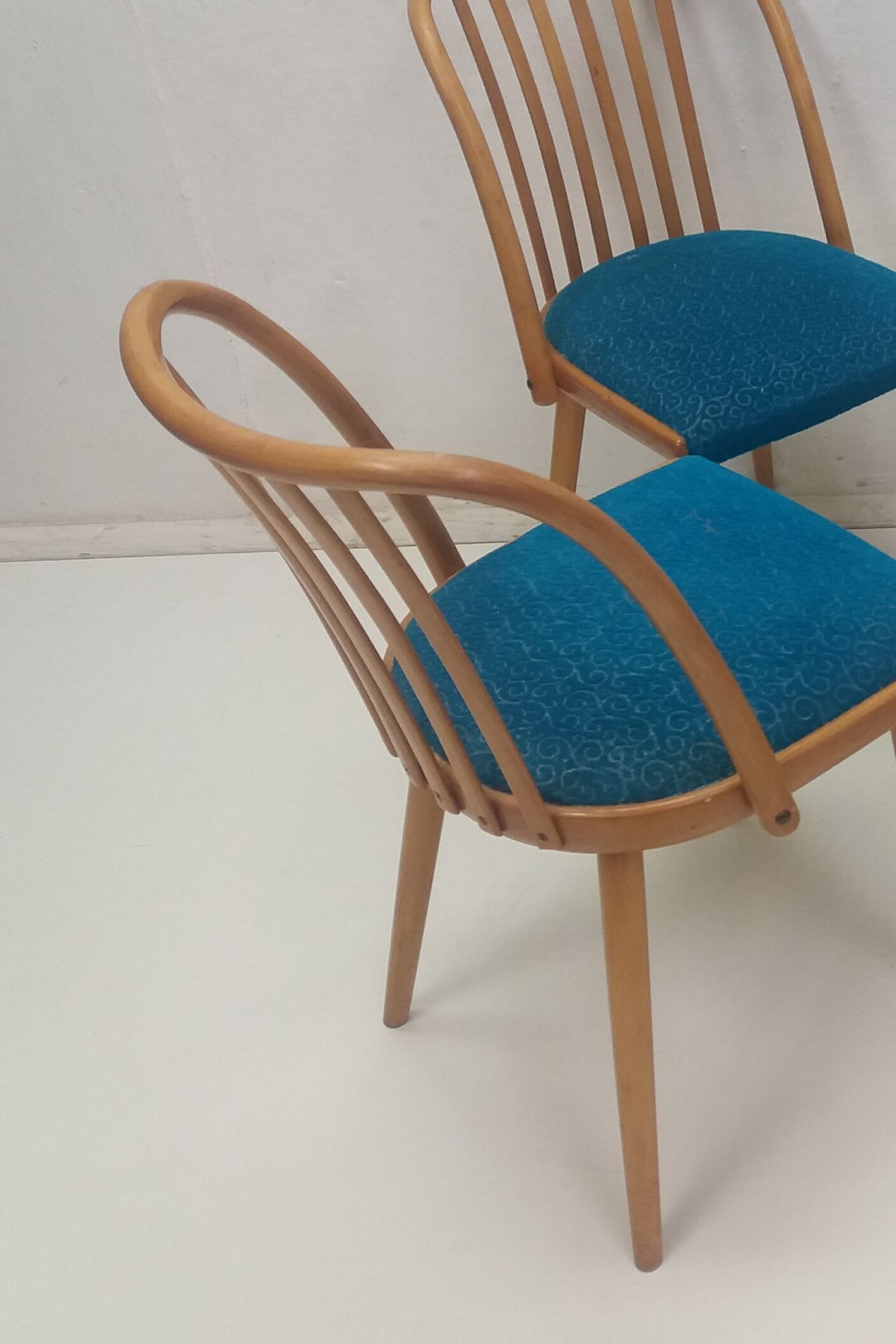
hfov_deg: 27.8
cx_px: 937
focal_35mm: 45
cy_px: 575
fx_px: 1680
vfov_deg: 43.5
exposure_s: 1/33
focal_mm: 3.7
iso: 80
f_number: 1.9
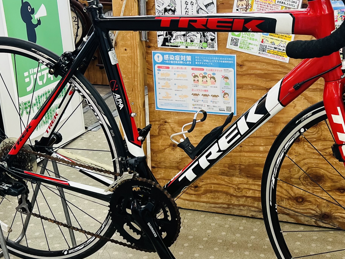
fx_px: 568
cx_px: 229
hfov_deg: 33.5
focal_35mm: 57
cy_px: 129
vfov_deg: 25.7
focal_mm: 5.7
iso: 125
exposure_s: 1/100
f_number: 1.5
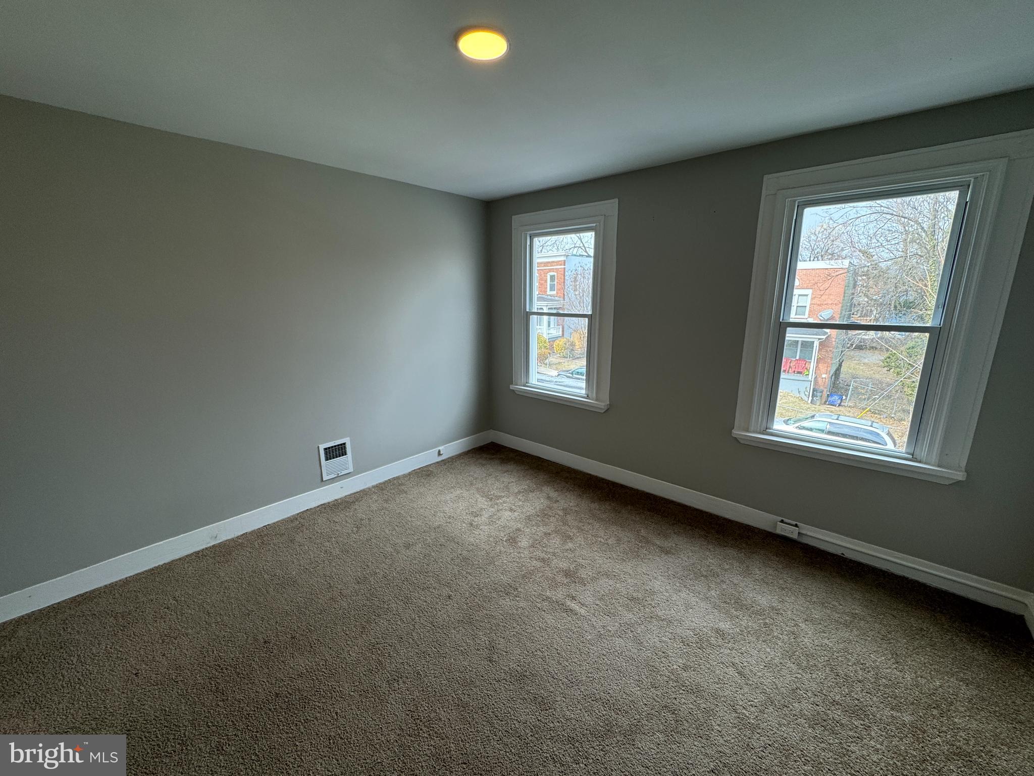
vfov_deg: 85.7
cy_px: 388
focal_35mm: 14
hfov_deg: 102.1
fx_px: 418
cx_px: 517
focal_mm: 2.22
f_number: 2.2
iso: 50
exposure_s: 1/120
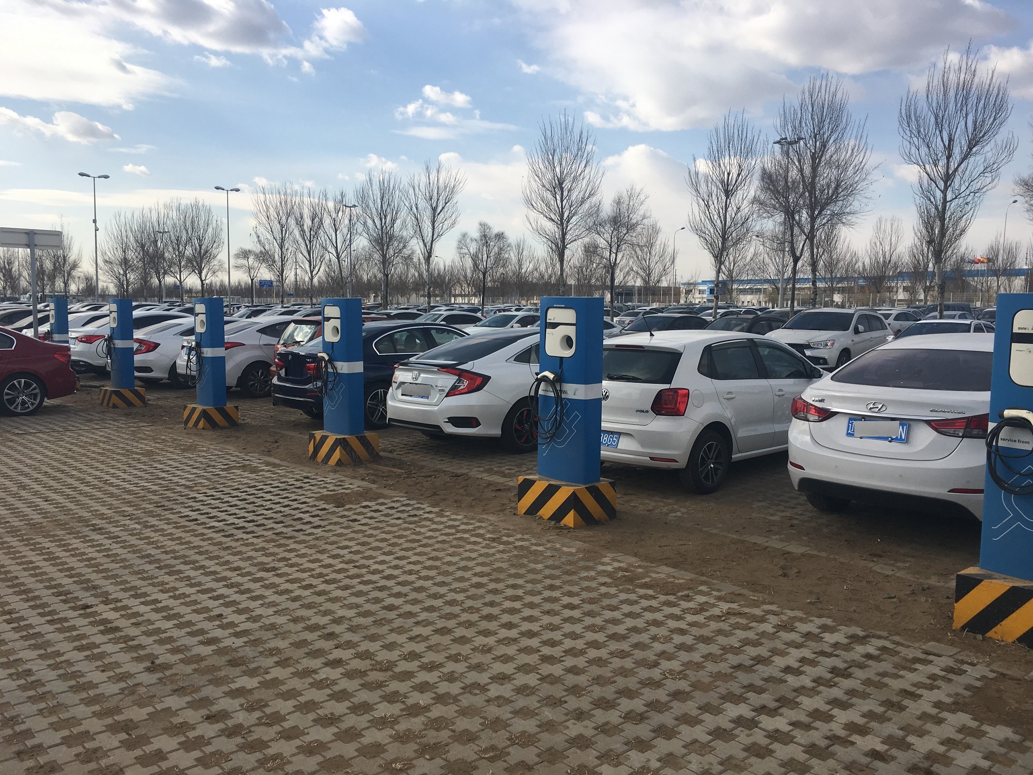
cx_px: 516
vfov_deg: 48.2
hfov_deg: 61.7
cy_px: 388
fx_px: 865
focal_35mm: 29
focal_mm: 4.15
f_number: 2.2
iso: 25
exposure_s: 1/1603
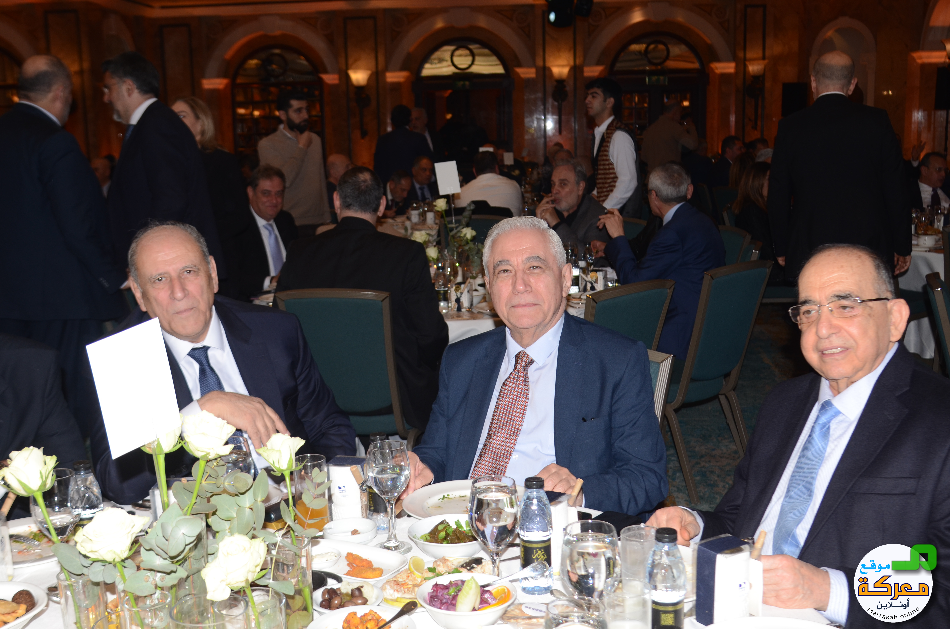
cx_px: 475
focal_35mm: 40
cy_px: 314
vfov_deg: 32.9
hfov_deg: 48.0
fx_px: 1067
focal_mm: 27
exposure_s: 1/250
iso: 250
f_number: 4.5
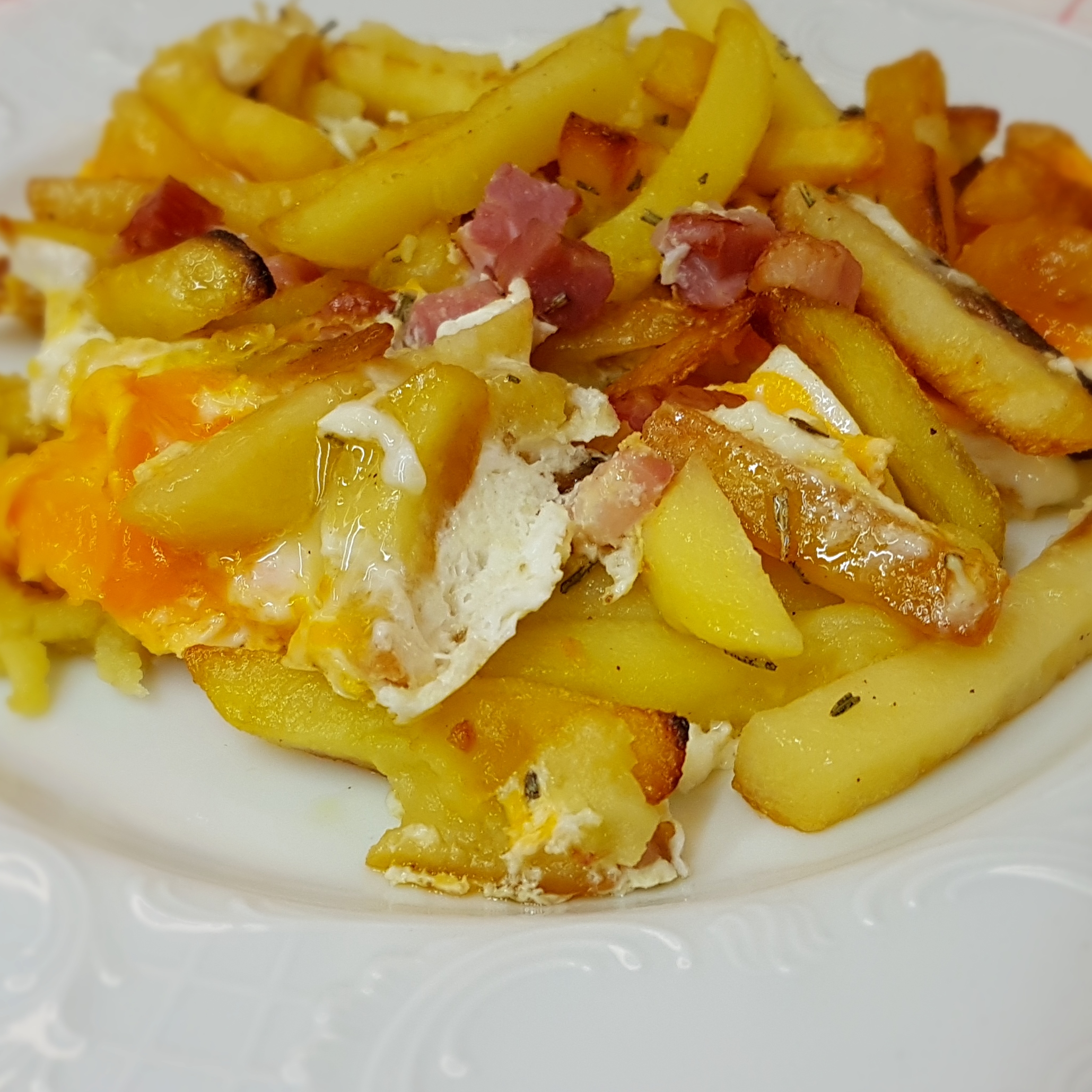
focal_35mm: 45
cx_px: 579
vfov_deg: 37.5
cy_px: 525
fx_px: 1606
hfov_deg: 37.5
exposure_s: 1/50
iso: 100
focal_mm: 4.2
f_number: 1.7
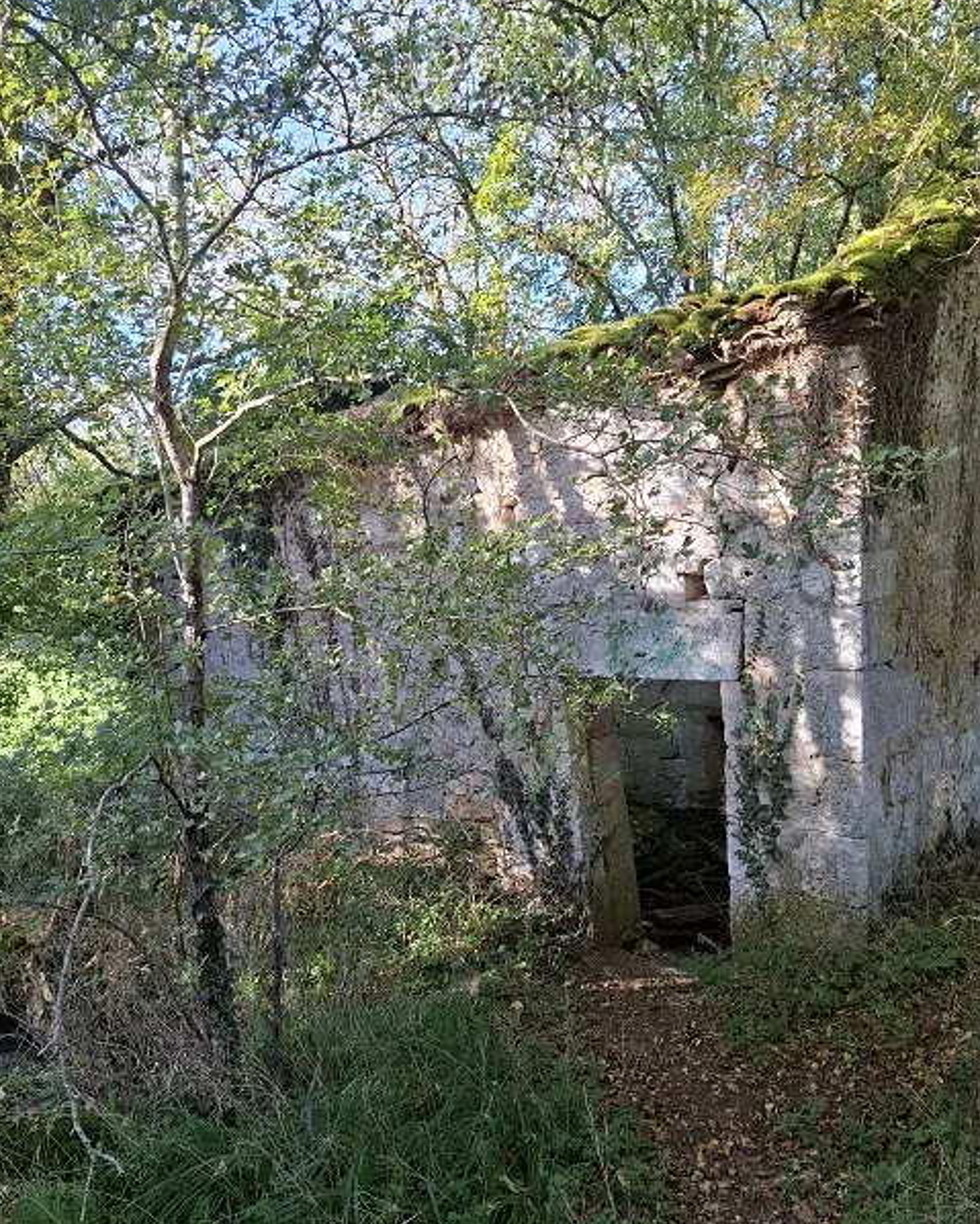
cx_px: 477
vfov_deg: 68.0
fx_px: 906
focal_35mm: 25
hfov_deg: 56.8
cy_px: 651
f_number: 1.8
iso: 50
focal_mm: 5.54
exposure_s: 1/118
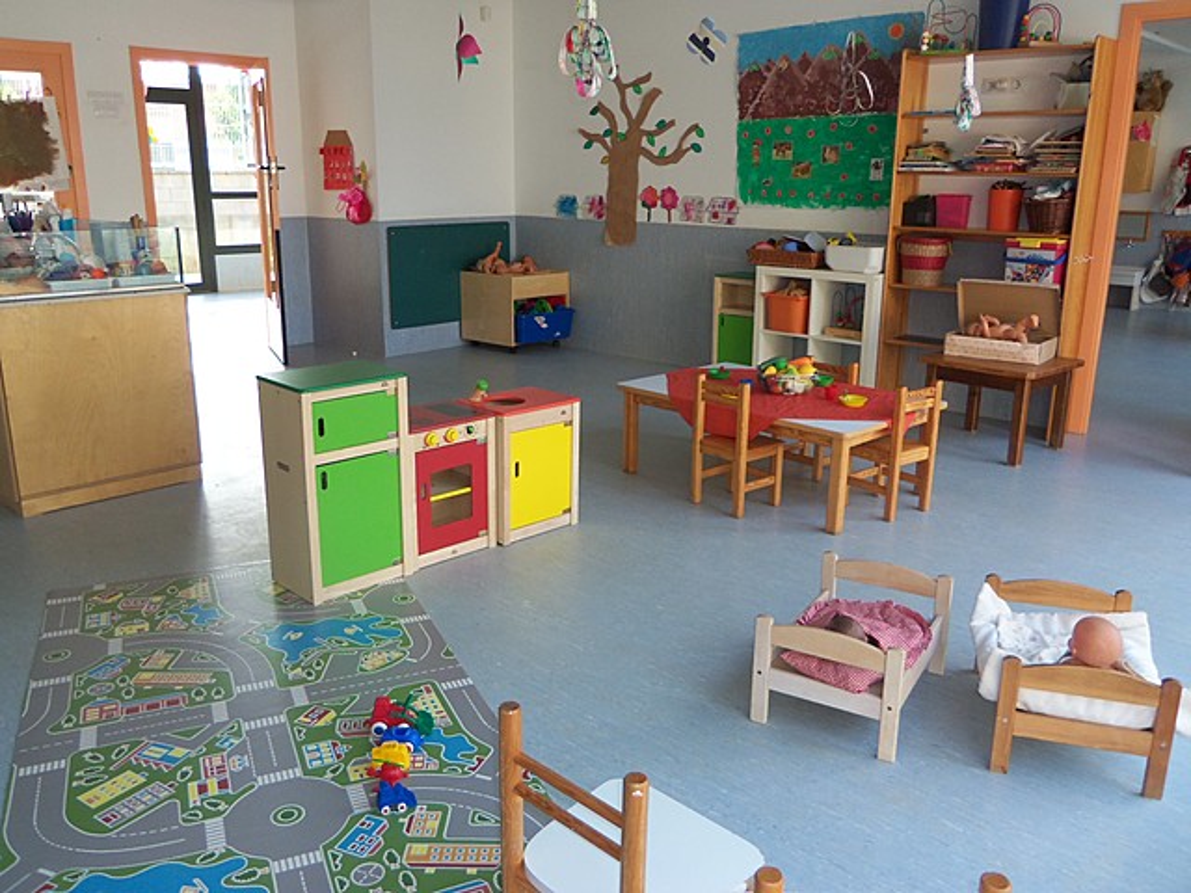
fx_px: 963
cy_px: 446
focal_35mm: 28
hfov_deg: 63.4
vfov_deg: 49.7
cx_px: 596
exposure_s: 1/30
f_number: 3.9
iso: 64
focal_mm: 5.1
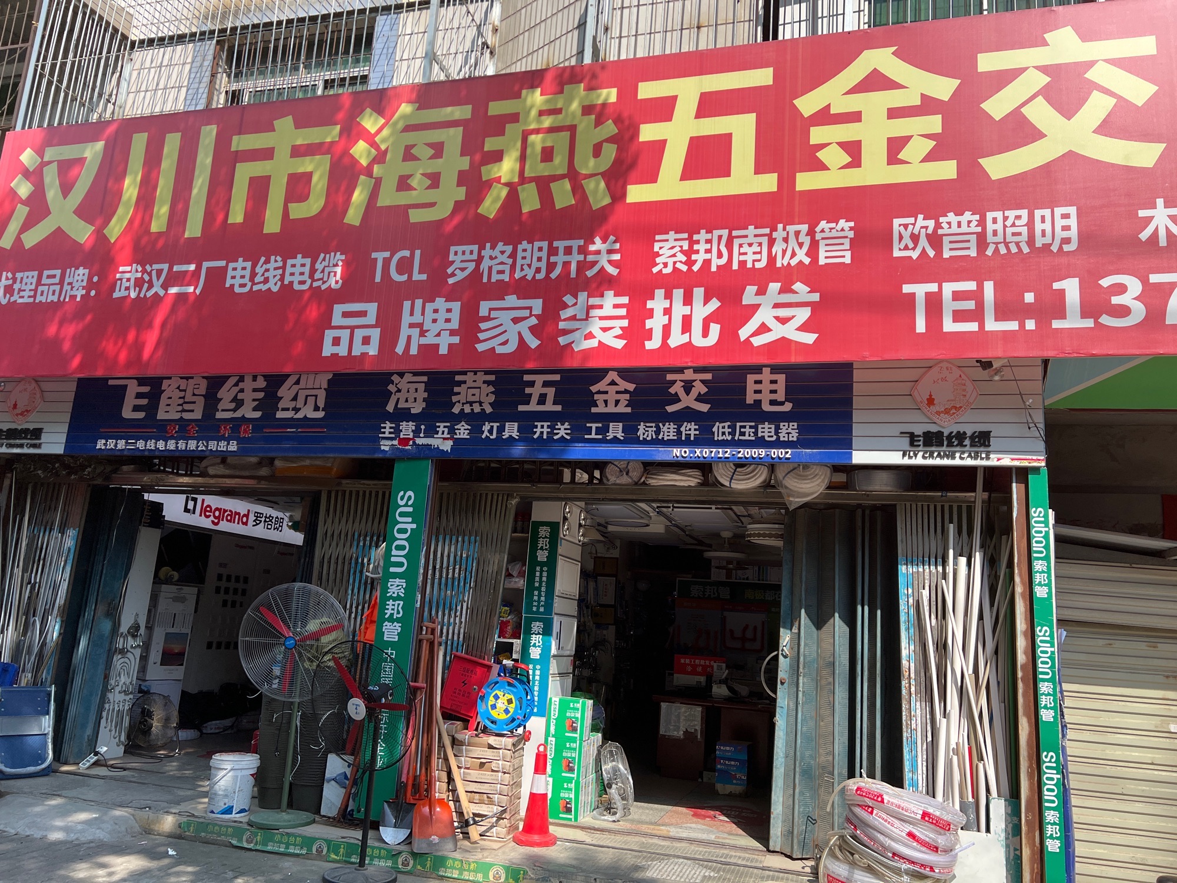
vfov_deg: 53.1
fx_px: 884
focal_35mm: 26
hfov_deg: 67.3
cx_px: 588
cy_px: 442
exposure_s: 1/2457
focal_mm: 5.7
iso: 50
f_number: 1.5
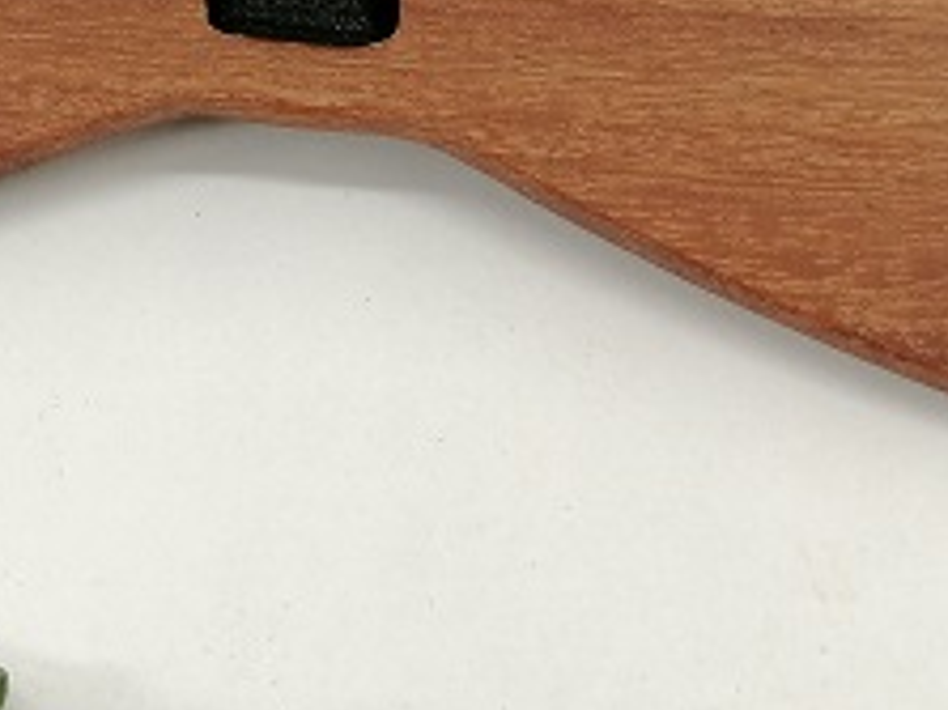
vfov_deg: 14.1
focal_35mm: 103
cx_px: 217
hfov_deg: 18.9
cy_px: -6
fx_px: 2819
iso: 64
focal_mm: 3.95
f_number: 1.8
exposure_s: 1/100
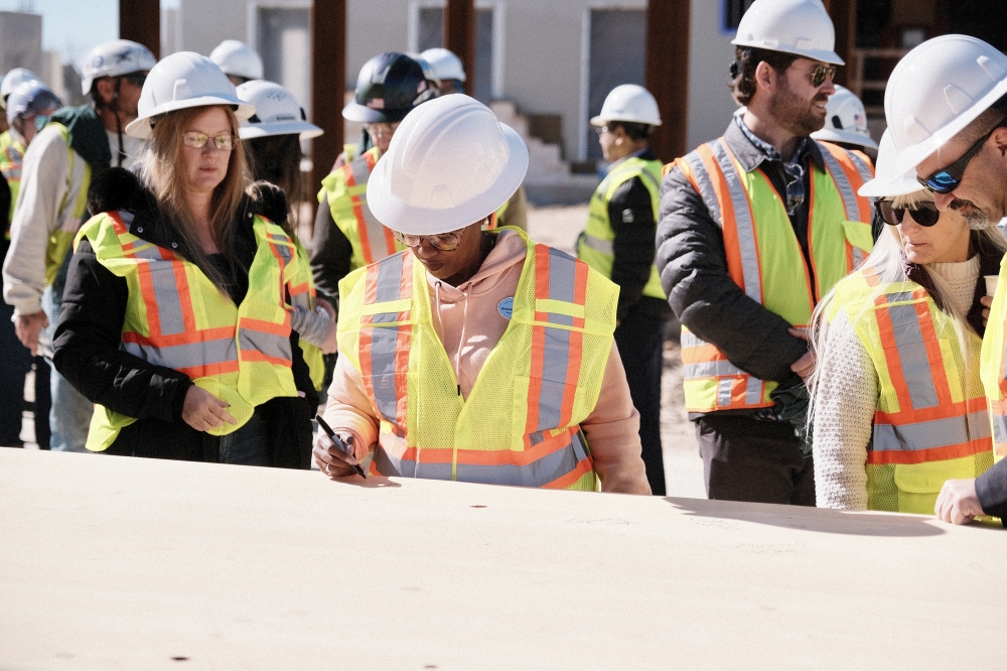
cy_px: 336
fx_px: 2321
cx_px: 504
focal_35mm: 83
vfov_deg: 16.4
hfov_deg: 24.5
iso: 640
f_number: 2.8
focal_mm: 55
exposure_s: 1/8000
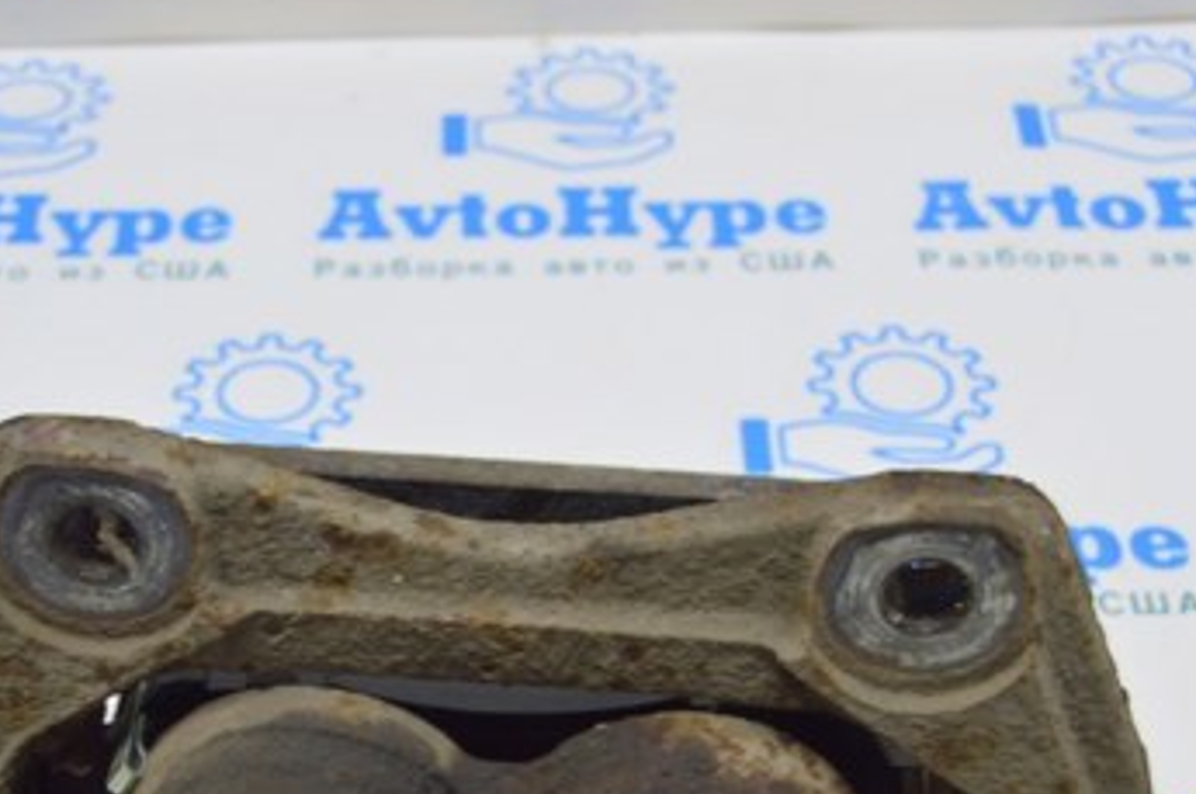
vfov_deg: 15.2
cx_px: 468
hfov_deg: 22.9
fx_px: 2953
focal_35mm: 89
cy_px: 685
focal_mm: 32
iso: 400
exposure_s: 1/20
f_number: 5.6
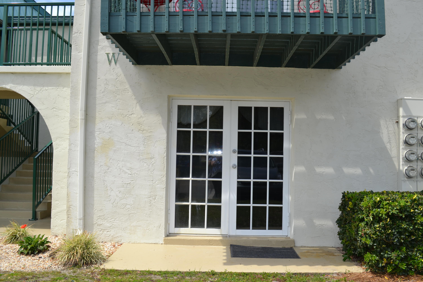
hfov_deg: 57.2
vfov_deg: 40.0
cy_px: 141
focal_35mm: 33
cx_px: 212
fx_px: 388
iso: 100
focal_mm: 22
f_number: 8
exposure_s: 1/200
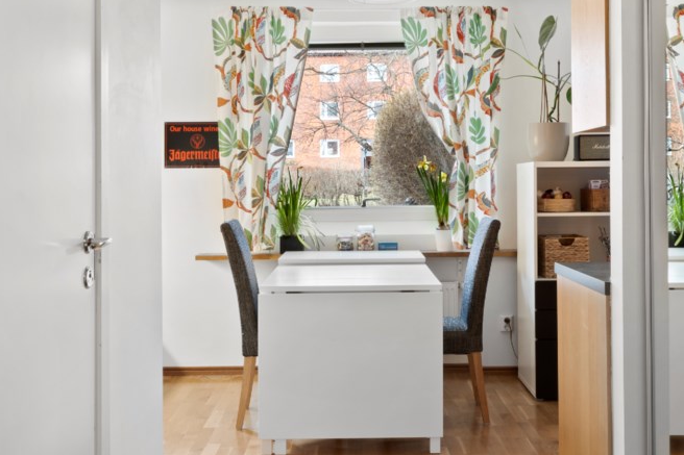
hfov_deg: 46.4
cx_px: 365
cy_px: 169
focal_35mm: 42
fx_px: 798
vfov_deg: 31.7
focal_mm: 17
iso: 100
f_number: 11
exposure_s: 13
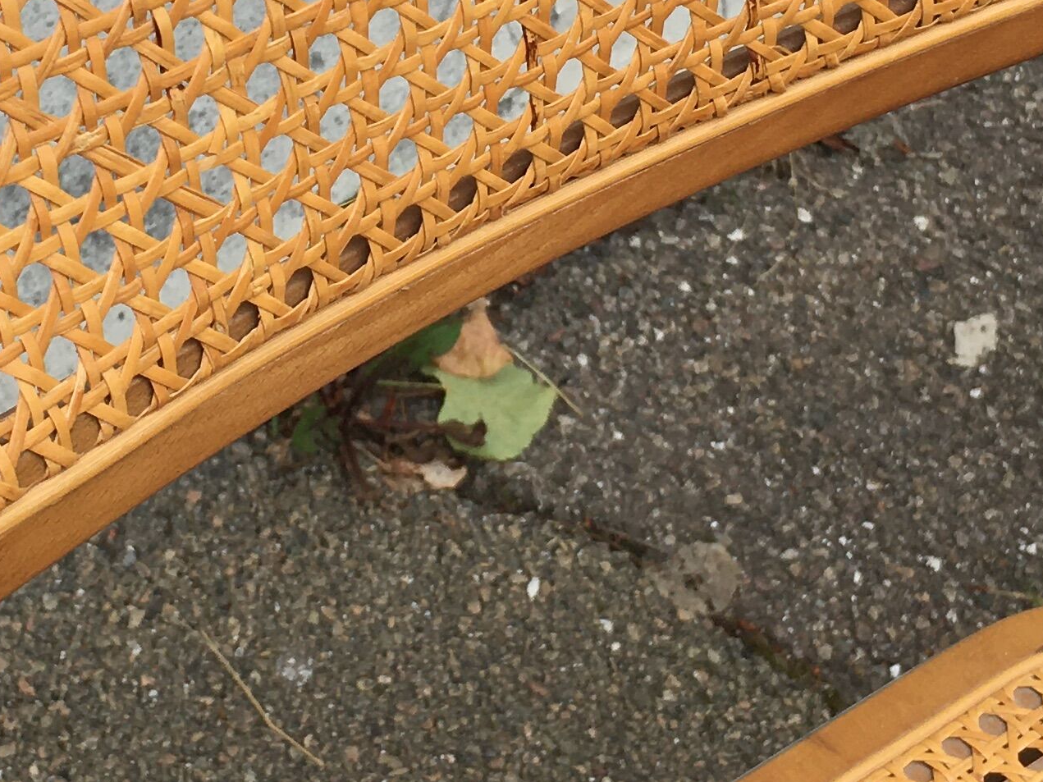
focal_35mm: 92
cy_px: 71
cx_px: 353
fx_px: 2772
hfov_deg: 21.2
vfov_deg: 15.9
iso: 25
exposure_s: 1/527
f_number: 2.2
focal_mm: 4.15
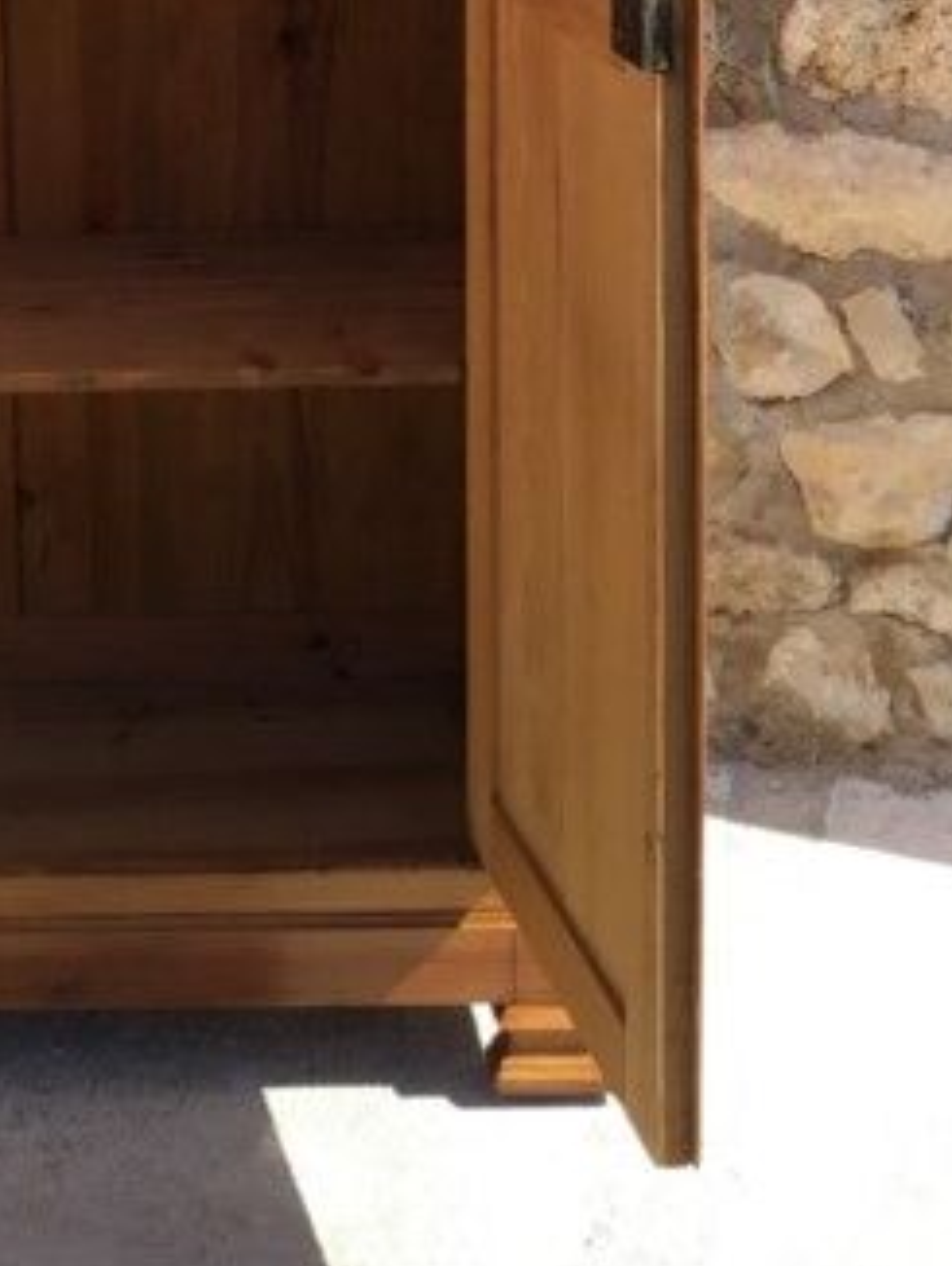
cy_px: -256
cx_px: 4
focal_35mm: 76
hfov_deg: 18.9
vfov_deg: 23.4
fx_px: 2783
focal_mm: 3.3
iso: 25
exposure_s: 1/416
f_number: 2.4
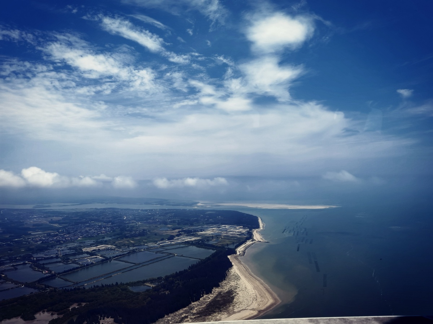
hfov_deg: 65.3
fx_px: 338
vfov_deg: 51.4
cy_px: 162
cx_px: 216
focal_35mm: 27
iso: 50
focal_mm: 6.71
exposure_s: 1/6369
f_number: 1.9
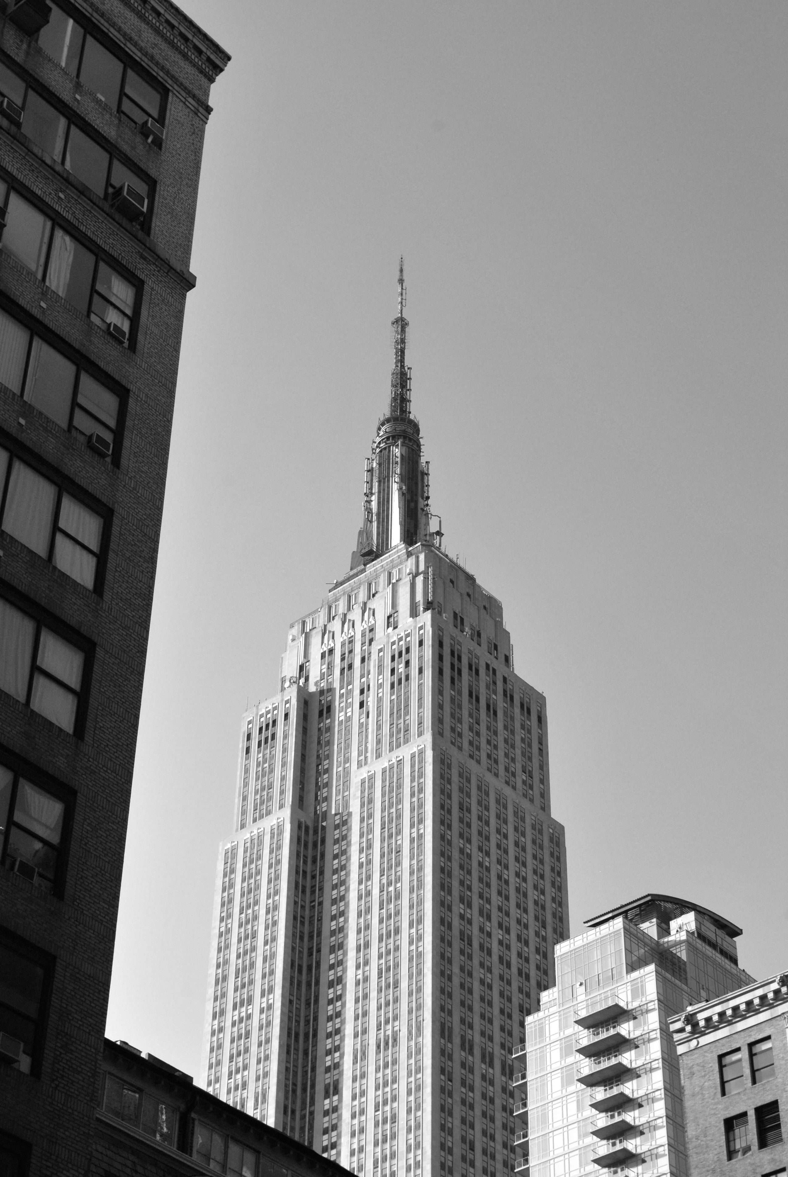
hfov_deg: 19.8
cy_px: 588
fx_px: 2259
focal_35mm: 69
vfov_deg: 29.2
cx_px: 394
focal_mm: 46
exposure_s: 1/500
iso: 400
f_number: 11
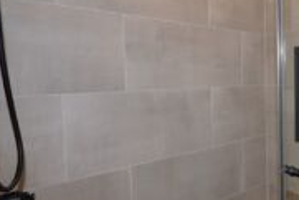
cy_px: 93
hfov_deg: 53.9
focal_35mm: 31
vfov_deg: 42.4
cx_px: 259
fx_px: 258
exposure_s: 1/60
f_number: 4
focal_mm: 14
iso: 125
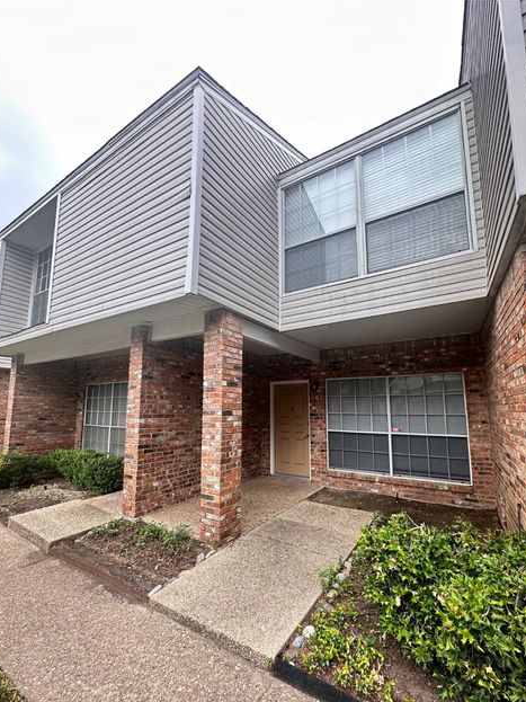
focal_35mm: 15
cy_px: 375
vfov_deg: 98.0
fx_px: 304
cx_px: 265
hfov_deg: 81.7
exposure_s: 1/99
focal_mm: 2.22
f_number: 2.2
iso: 64
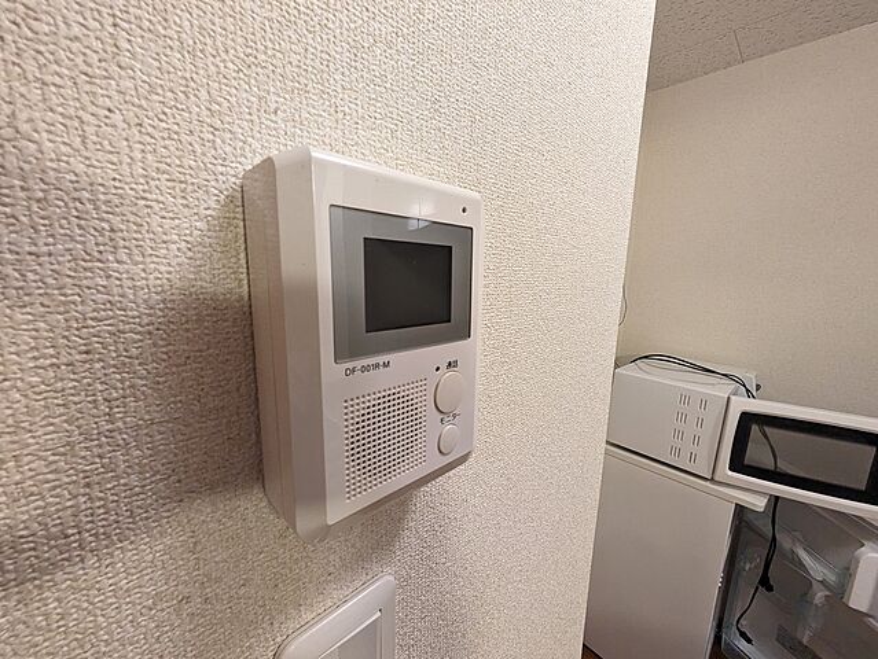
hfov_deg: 102.0
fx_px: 355
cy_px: 330
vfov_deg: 85.7
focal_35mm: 14
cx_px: 439
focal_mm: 1.83
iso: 358
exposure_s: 1/30
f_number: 2.2
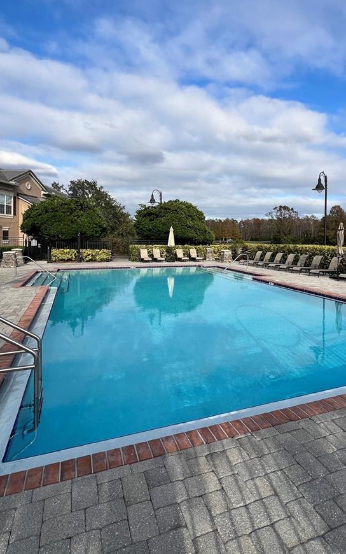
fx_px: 287
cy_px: 243
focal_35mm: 19
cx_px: 196
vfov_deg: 87.6
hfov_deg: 62.0
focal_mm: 1.57
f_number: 1.8
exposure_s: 1/1647
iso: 32
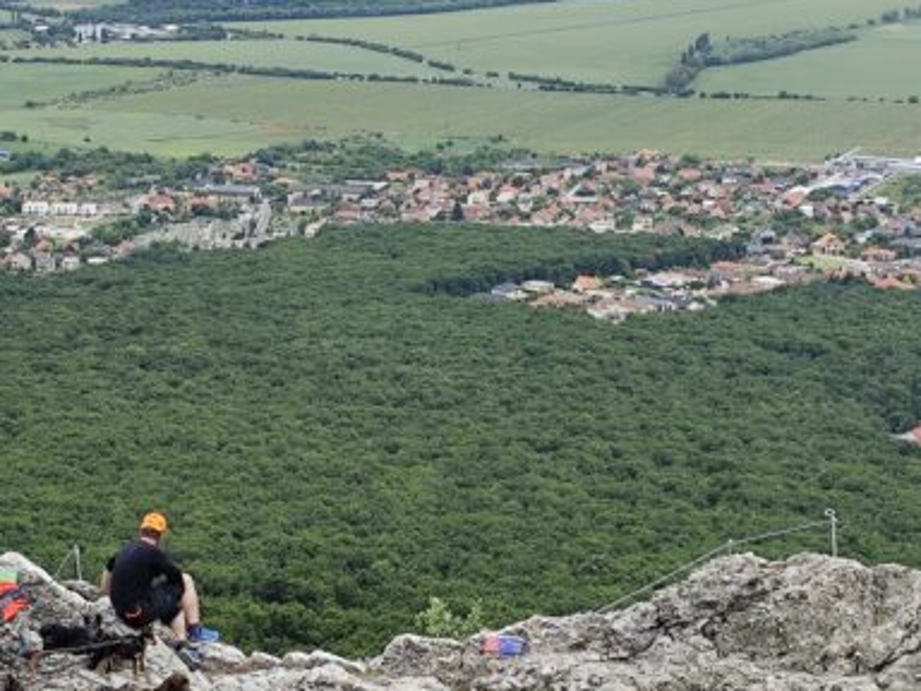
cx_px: 365
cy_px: 302
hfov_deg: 21.3
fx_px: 2448
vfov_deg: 16.1
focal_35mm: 92
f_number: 1.65
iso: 50
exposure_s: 1/742
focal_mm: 6.19
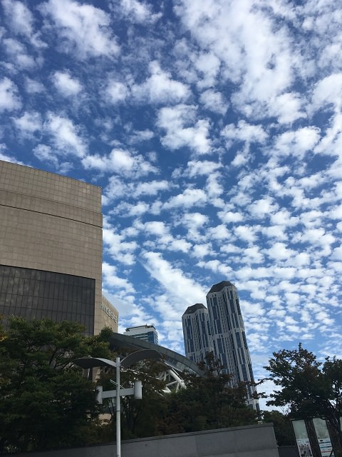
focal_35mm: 29
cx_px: 171
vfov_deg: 61.7
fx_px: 382
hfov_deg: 48.2
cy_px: 228
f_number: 2.2
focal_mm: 4.15
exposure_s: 1/1399
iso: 25
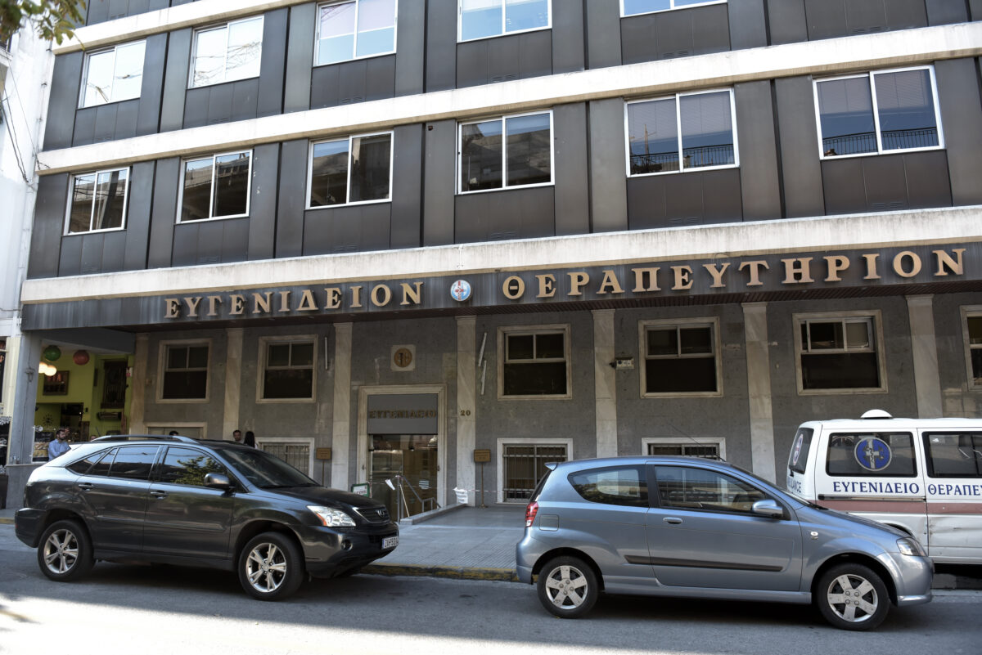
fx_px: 655
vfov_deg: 53.2
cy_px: 328
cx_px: 491
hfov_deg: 73.7
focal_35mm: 24
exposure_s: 1/500
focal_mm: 24
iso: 800
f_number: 4
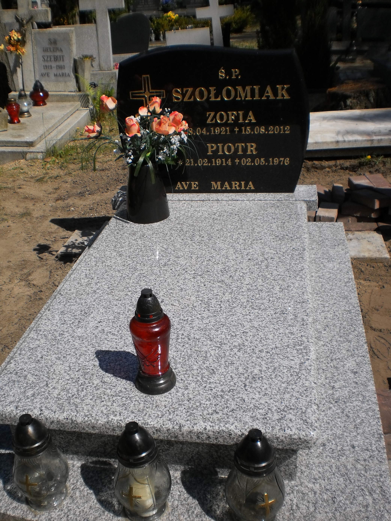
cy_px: 260
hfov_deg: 39.7
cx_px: 196
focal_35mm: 36
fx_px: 542
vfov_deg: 51.4
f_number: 4.6
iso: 100
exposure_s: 1/1600
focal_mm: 6.3
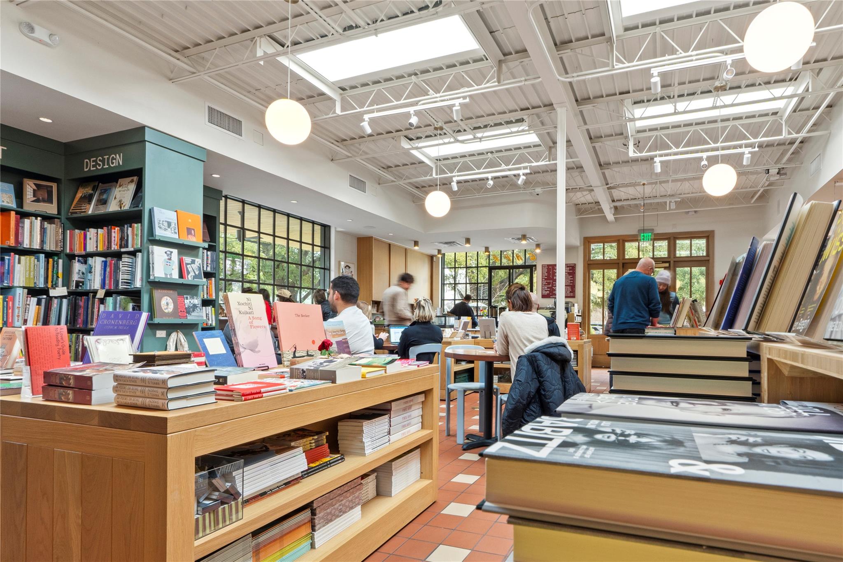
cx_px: 422
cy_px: 281
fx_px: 386
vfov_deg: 72.0
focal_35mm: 16
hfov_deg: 95.0
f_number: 11
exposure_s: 2
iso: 250
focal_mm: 11
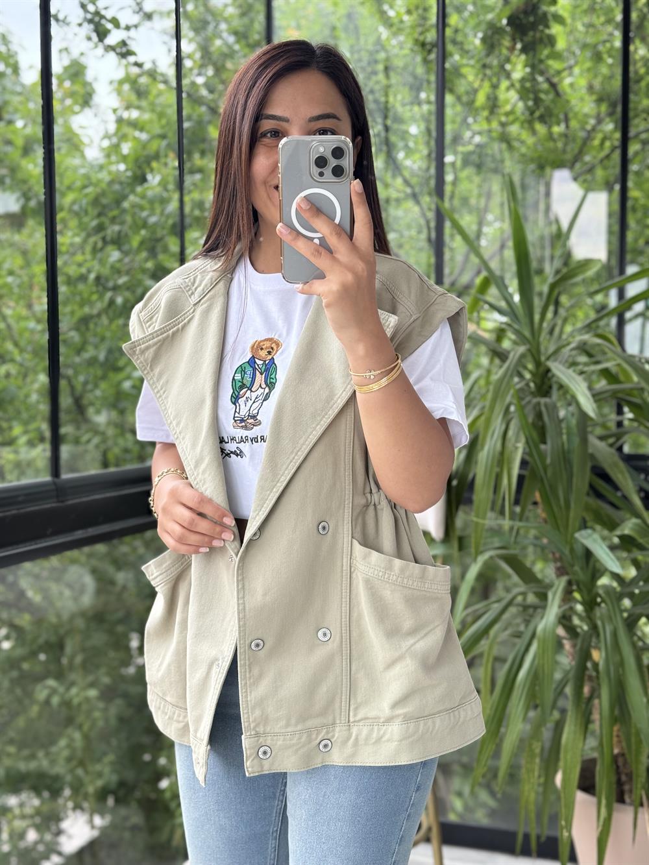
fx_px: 1200
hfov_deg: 30.3
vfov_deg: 39.7
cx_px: 324
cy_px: 432
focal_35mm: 48
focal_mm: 6.76
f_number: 1.78
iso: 64
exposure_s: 1/142
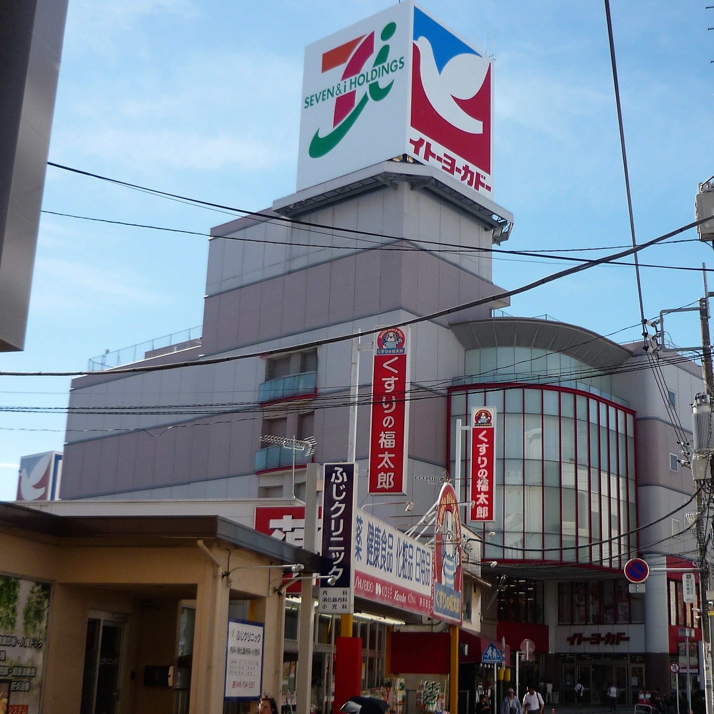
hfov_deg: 42.4
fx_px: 910
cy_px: 358
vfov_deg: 42.8
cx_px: 463
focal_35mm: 39
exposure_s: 1/200
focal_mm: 5.5
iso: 100
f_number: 8
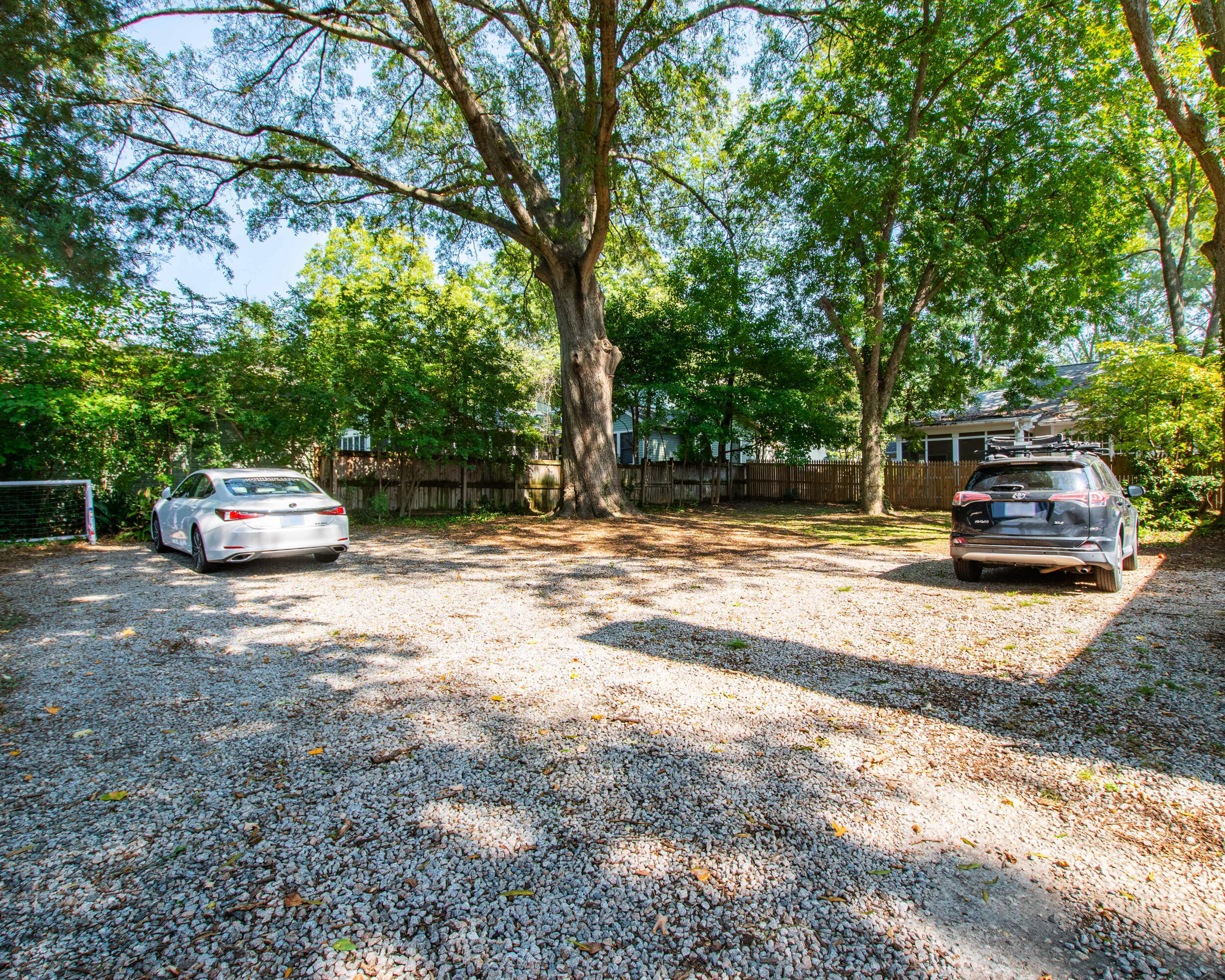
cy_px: 490
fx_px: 616
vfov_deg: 77.0
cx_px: 655
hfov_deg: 89.5
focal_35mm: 17
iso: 100
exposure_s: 1/100
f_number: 8
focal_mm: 10
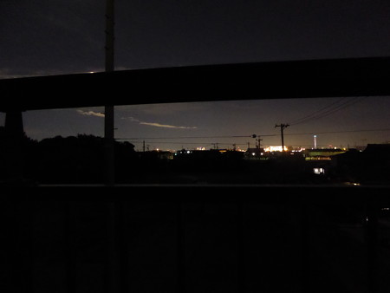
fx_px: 271
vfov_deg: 56.9
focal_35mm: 24
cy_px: 146
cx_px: 195
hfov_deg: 71.6
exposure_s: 1/2
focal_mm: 4.3
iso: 1600
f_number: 3.3
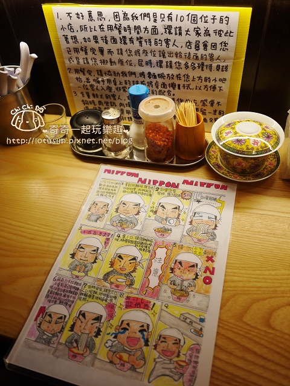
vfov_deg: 63.4
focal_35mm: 28
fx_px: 313
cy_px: 193
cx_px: 145
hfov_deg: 49.7
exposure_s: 1/160
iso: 100
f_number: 2.5
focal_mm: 14
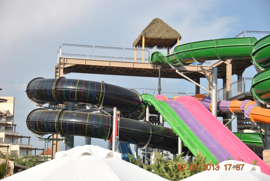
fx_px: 698
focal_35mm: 93
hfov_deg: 21.9
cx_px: 135
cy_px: 90
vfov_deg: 14.7
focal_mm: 62
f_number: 5.6
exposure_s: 1/500
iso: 110
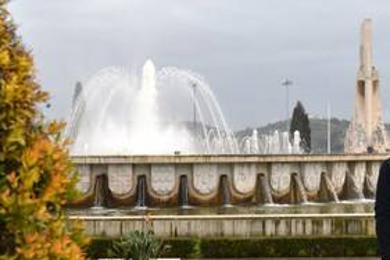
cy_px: 130
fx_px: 866
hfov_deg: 25.3
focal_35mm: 80
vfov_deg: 17.0
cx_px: 247
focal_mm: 30
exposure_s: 1/125
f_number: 5.6
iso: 200
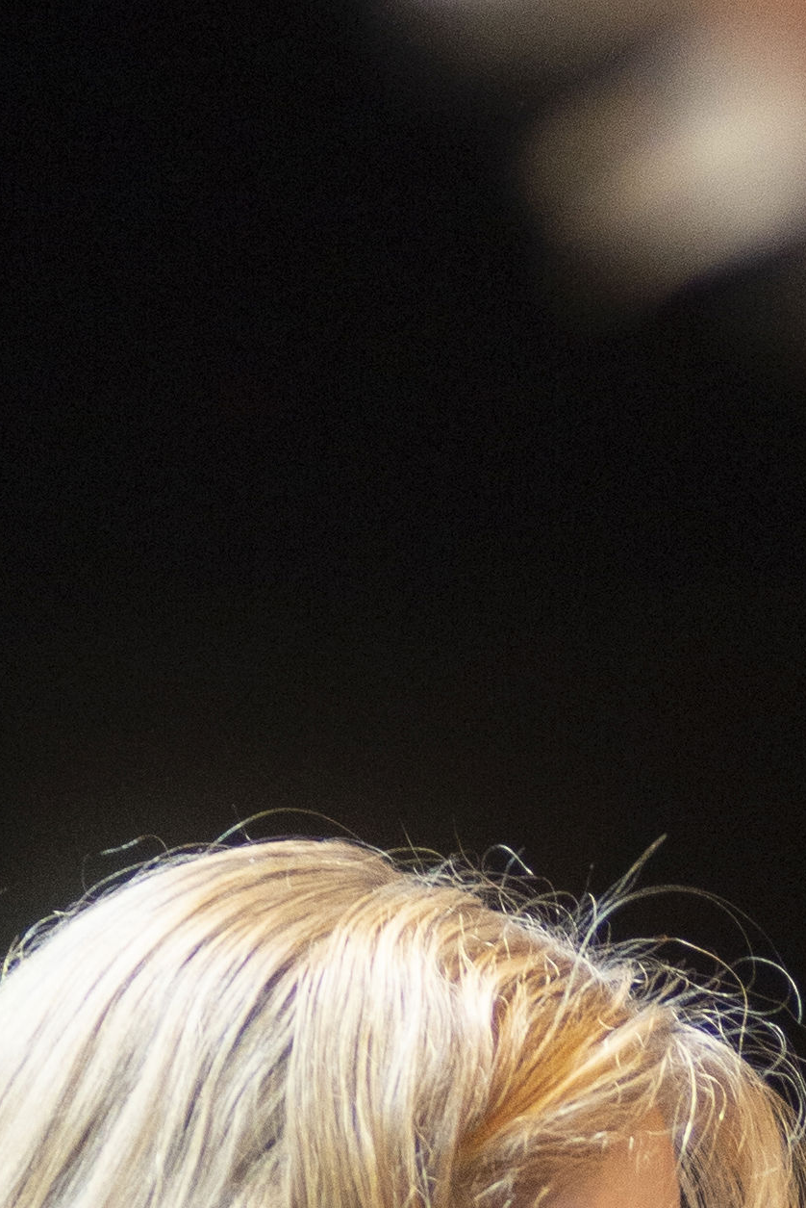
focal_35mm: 599
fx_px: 20093
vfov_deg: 3.4
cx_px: 557
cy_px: 1516
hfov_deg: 2.3
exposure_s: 1/320
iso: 1600
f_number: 2.8
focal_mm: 125
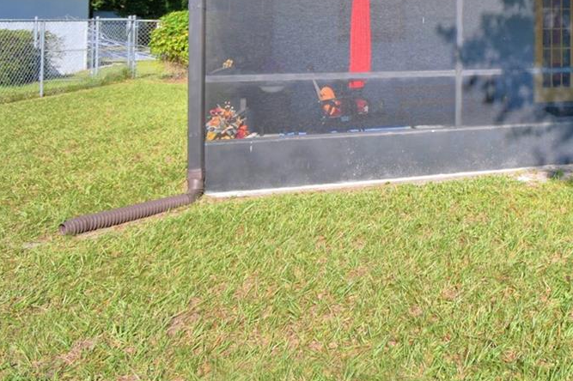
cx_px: 574
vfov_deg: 33.4
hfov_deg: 45.0
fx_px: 573
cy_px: -8
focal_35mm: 36
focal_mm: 10
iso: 100
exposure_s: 1/800
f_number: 4.5
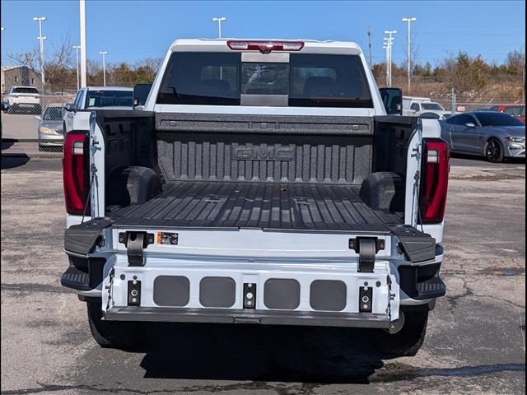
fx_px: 746
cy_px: 198
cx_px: 264
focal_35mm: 49
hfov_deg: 38.9
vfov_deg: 29.7
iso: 20
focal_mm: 6.9
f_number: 1.68
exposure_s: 1/2500
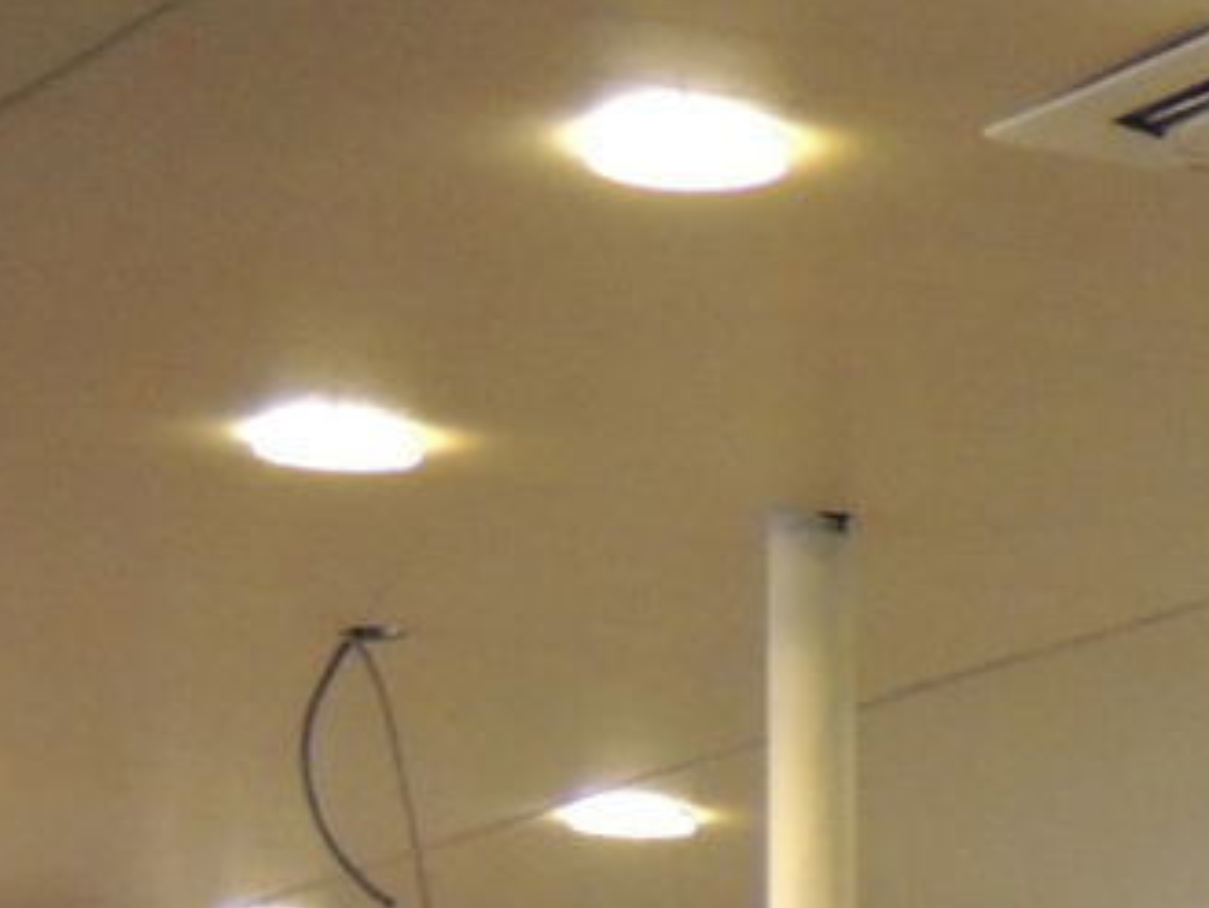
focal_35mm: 200
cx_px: 2411
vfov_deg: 7.1
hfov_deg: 9.3
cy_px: 1867
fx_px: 6988
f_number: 3.5
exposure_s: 1/60
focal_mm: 8.3
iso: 1100
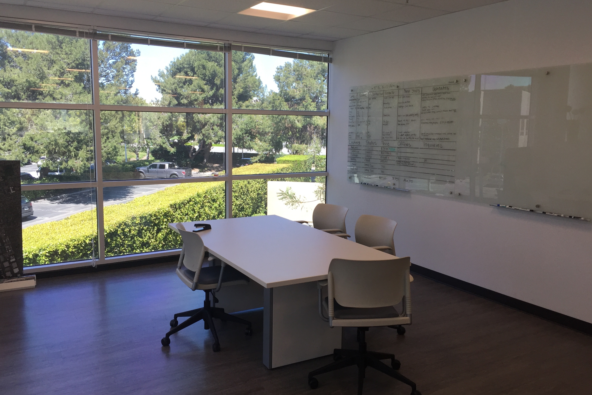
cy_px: 189
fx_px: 510
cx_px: 298
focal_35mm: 31
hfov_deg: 60.3
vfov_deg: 42.3
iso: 50
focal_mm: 4.15
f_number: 2.2
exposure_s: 1/120
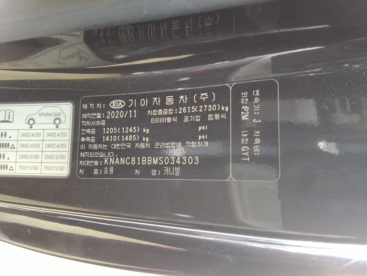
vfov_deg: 49.7
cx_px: 184
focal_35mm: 28
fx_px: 297
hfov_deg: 63.4
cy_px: 138
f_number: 1.9
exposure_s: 1/24
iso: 238
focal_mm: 2.91
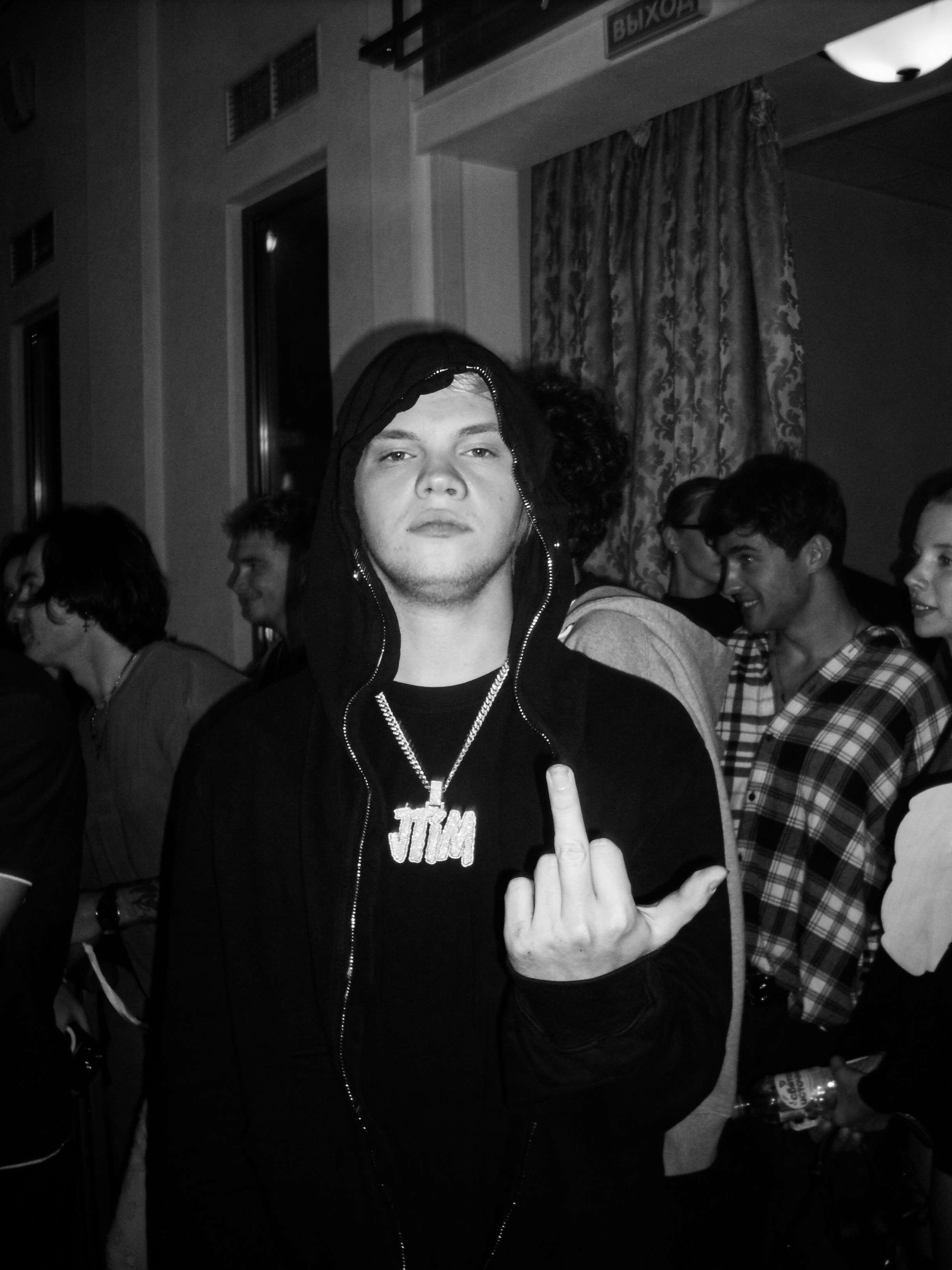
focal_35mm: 38
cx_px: 476
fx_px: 1393
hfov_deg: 37.7
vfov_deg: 49.0
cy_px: 635
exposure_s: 1/45
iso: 100
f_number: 2.8
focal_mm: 6.3
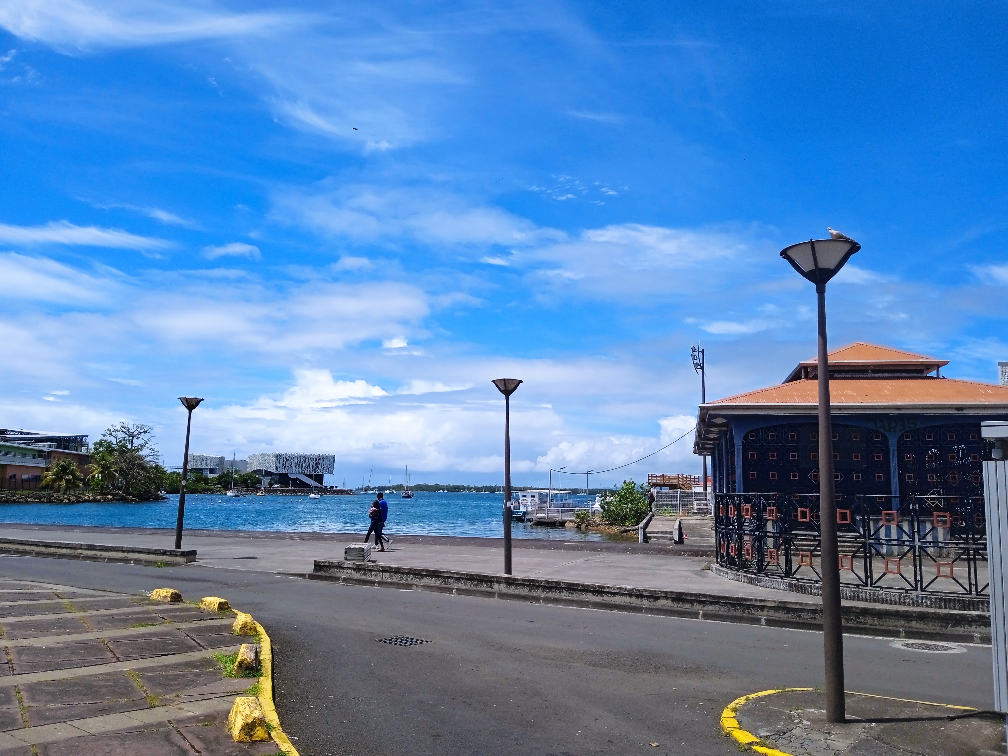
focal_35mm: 28
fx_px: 815
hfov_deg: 63.4
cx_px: 504
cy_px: 378
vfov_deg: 49.7
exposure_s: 1/1972
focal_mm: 3.43
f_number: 2.2
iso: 100
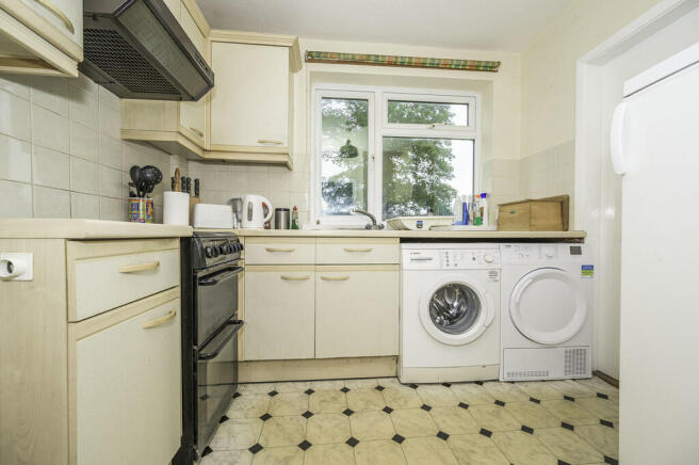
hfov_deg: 104.3
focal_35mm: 14
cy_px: 232
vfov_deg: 81.1
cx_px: 350
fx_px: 272
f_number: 6.3
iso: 400
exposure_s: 1/125
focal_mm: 14
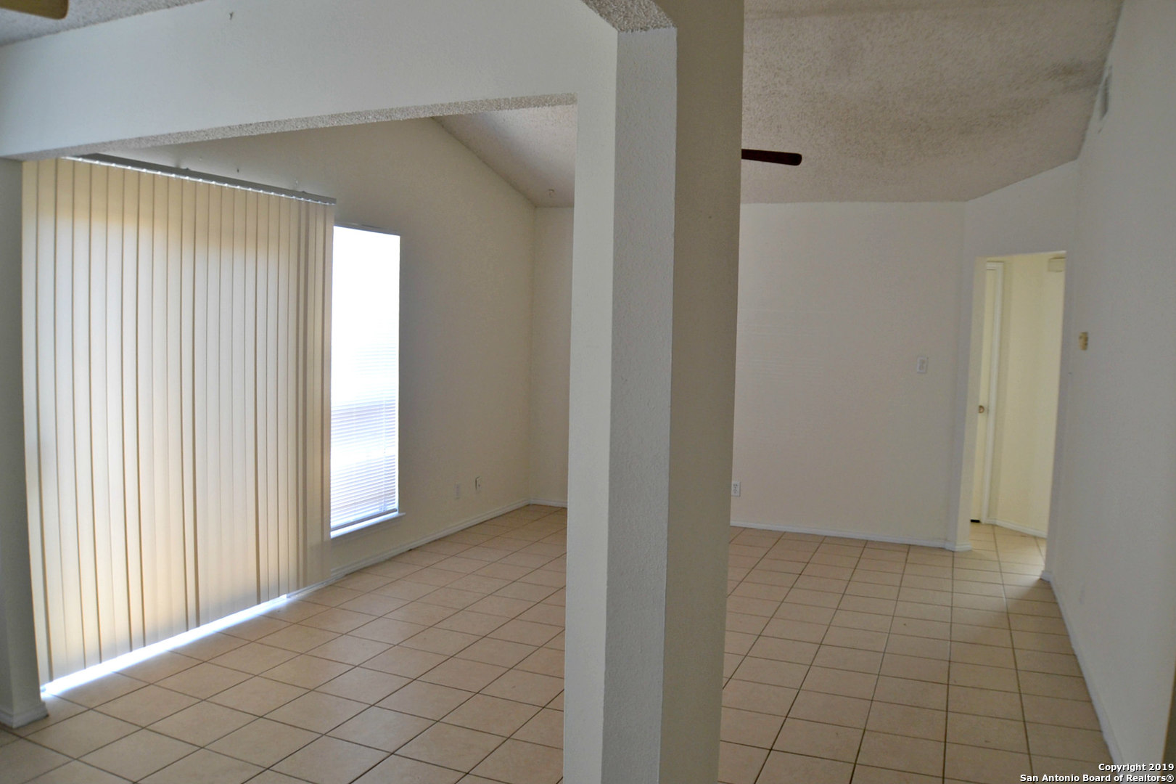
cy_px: 392
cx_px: 588
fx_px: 980
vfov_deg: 43.6
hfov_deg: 61.9
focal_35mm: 30
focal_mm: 20
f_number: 3.5
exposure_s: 1/60
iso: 500
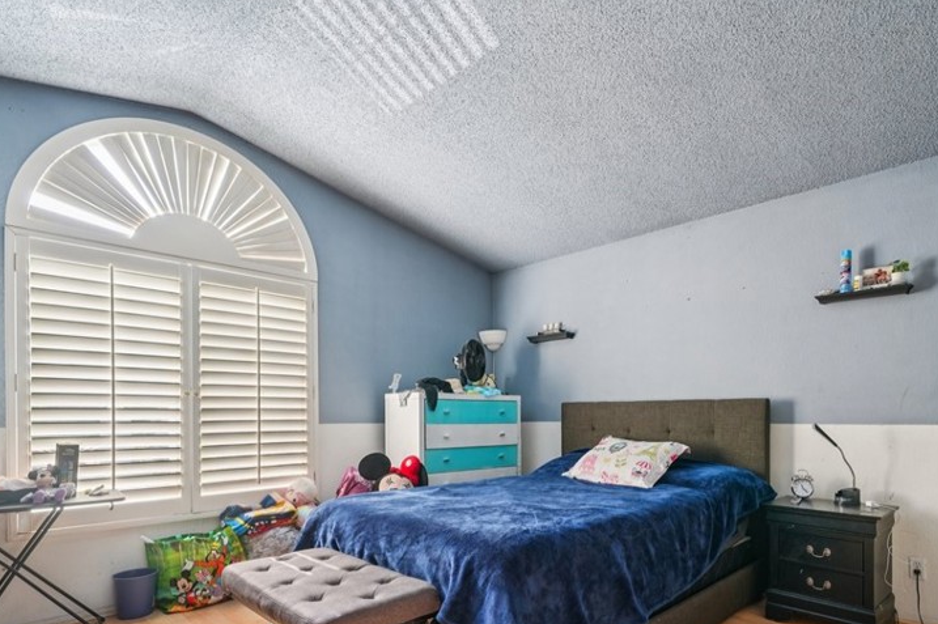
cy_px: 412
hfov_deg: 83.3
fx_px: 521
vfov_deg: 60.5
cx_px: 548
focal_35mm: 20
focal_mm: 14
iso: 400
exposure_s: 1/13
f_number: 8
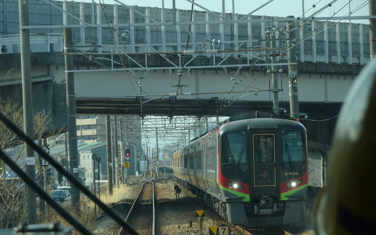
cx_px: 178
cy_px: 146
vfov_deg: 5.7
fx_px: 2367
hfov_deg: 9.1
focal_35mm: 231
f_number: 6.3
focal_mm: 31.23
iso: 100
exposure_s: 1/200
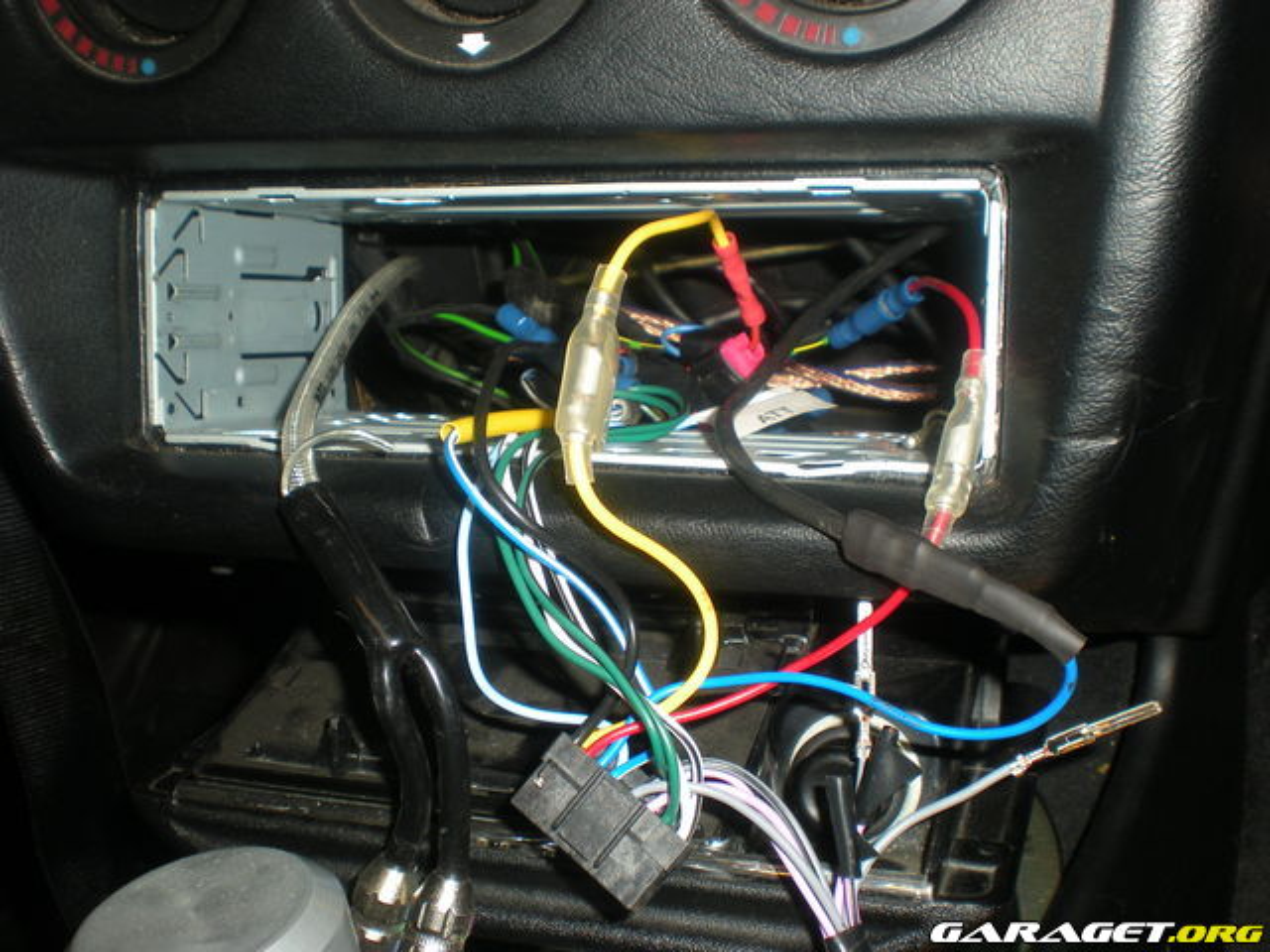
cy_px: 476
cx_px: 635
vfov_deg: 32.9
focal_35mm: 44
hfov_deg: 42.9
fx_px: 1614
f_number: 4.9
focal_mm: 7.4
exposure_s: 1/60
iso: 64
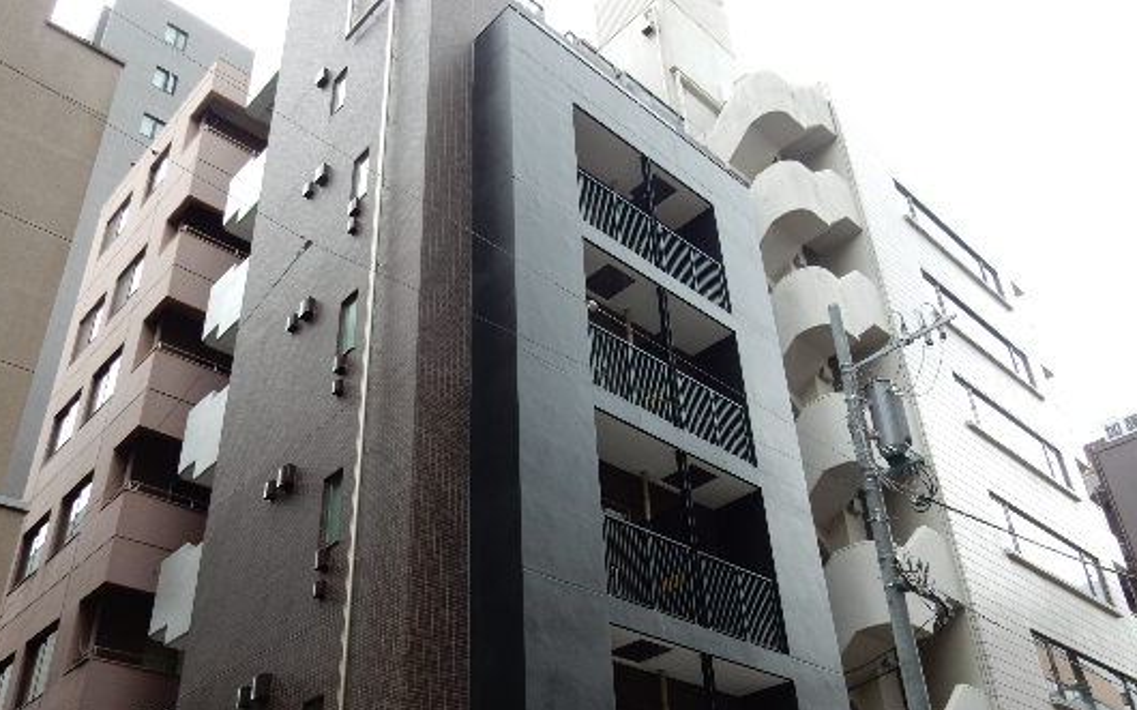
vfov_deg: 39.3
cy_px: 408
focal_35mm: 32
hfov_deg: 59.7
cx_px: 558
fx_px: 991
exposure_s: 1/100
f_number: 3.7
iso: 125
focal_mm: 4.5
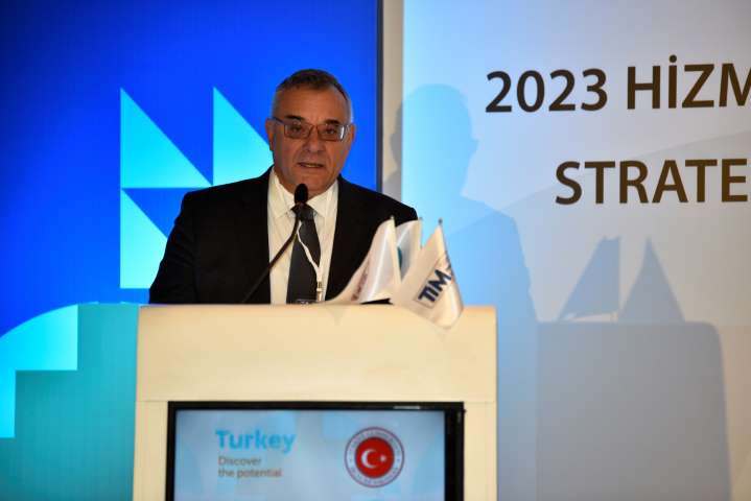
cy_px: 250
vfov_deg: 6.9
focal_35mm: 200
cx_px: 376
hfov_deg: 10.3
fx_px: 4174
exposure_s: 1/250
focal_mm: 200
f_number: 2.8
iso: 640
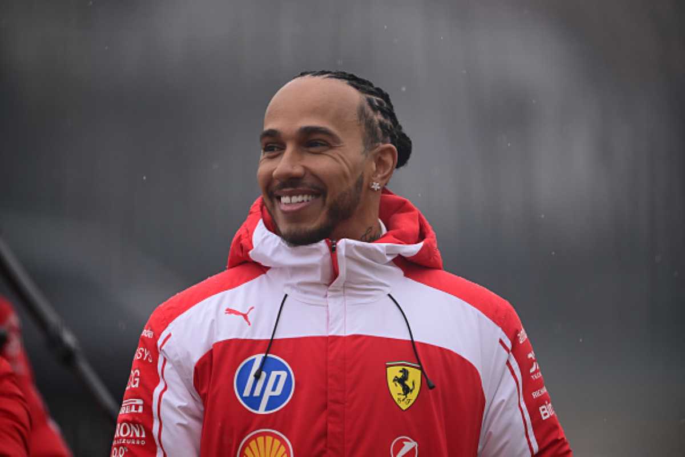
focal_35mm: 400
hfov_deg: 5.2
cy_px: 228
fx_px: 7611
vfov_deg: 3.4
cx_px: 342
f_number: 2.8
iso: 400
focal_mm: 400
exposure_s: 1/1600
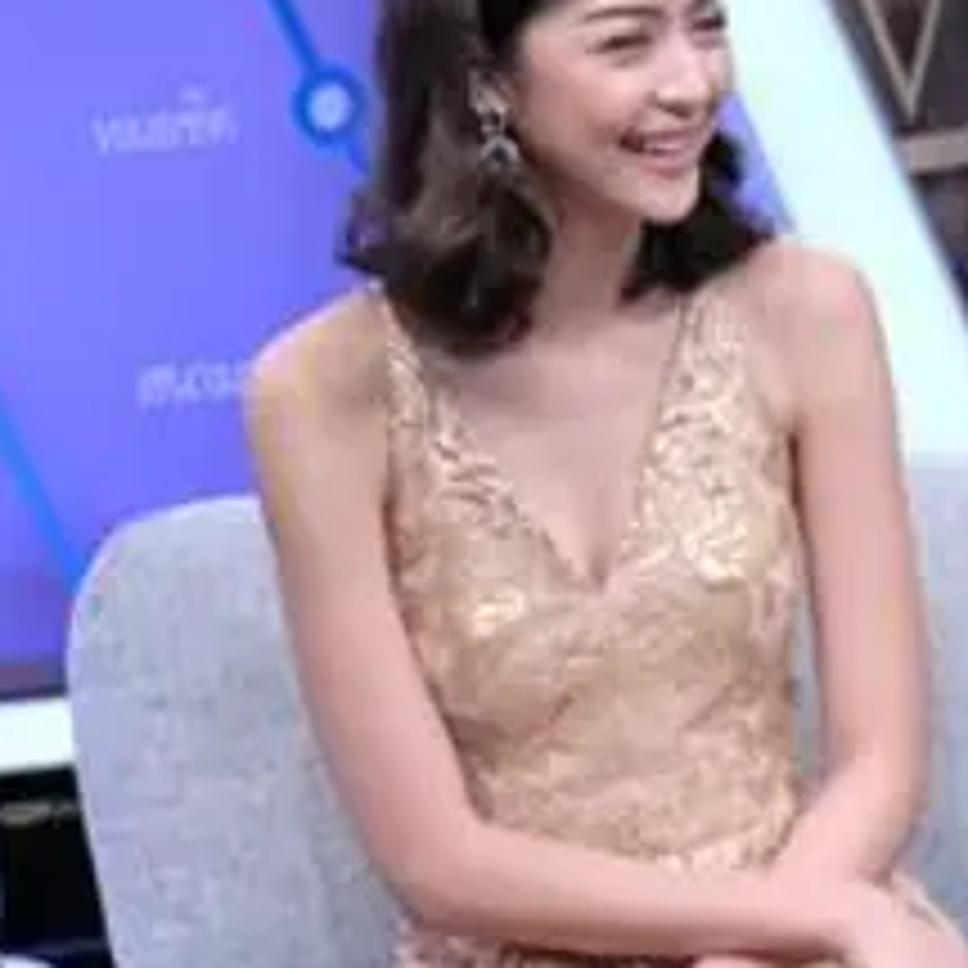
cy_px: 570
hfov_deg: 4.8
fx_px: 11484
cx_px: 1711
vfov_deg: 4.8
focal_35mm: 363
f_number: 8
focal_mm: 78.7
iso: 6400
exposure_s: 1/500
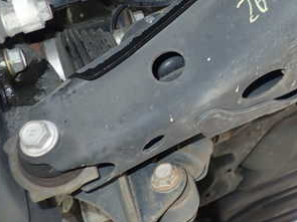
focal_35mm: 61
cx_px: 277
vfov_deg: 23.1
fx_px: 523
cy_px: 1
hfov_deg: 30.1
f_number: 6.3
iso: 160
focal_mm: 5.5
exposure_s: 1/30
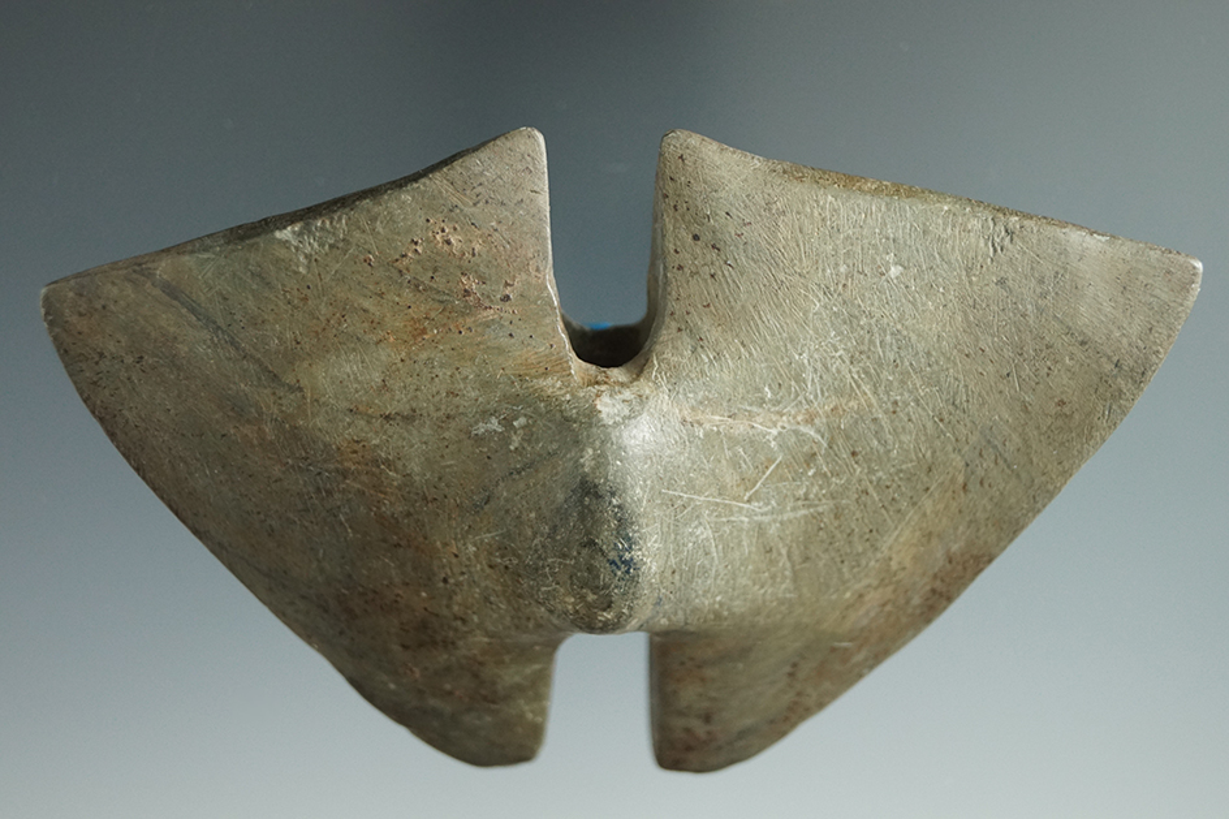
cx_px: 614
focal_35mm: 68
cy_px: 410
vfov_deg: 20.2
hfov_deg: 29.9
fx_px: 2304
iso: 1000
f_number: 6.3
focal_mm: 45
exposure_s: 1/100
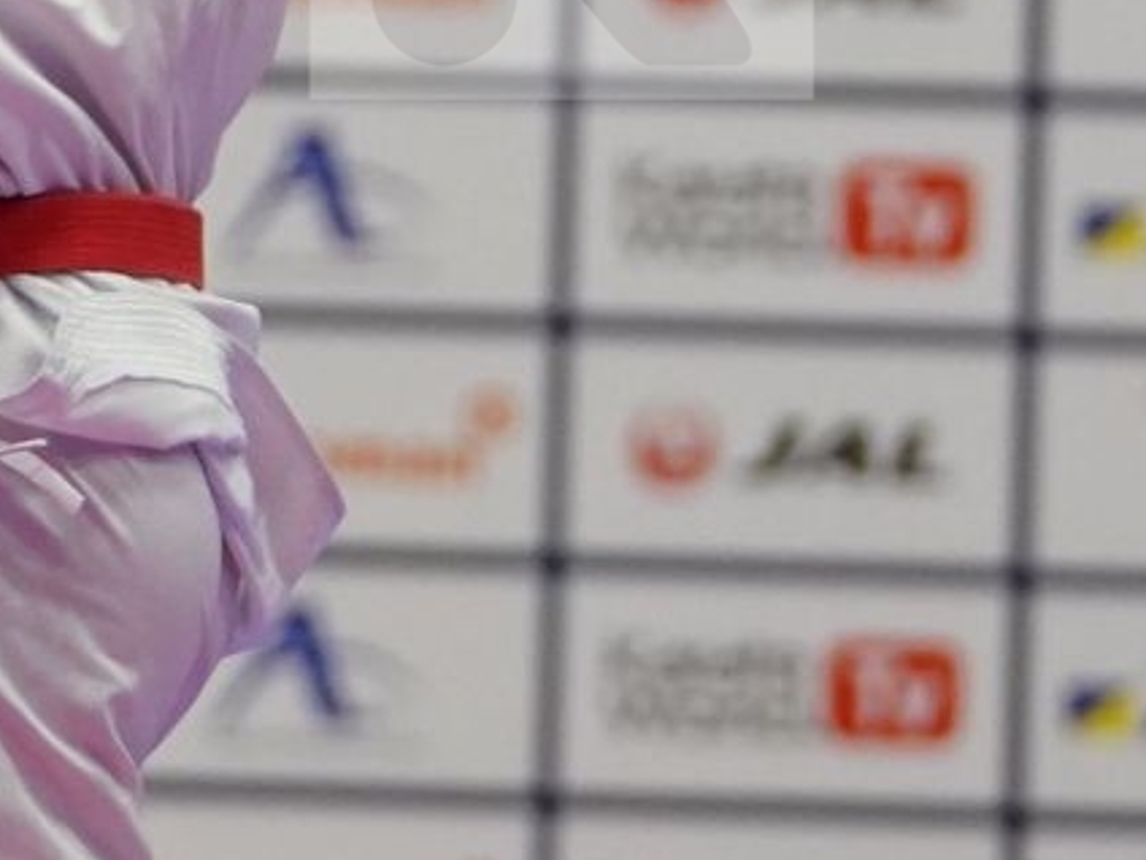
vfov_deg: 2.2
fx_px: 22711
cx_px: -354
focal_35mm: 686
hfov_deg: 2.9
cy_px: -146
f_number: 2.8
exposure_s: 1/1000
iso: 3200
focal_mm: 112
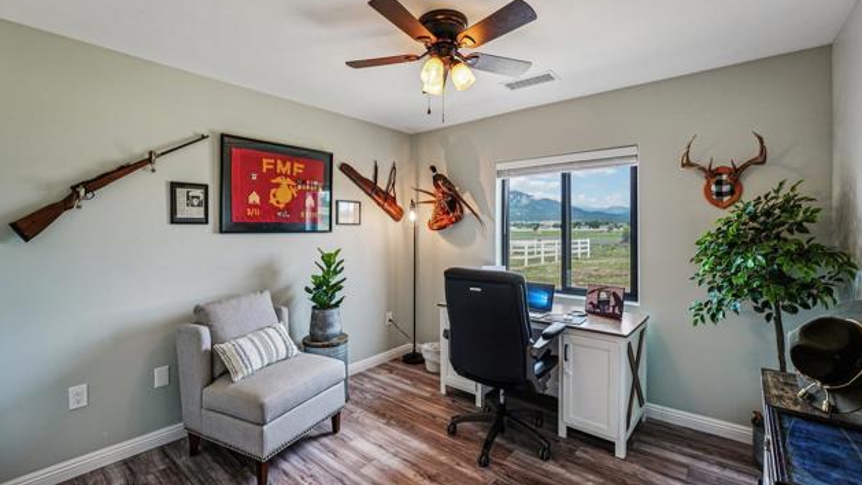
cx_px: 432
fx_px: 368
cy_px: 229
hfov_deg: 99.0
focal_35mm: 16
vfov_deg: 66.7
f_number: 8
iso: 400
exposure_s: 1/30
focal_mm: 15.1
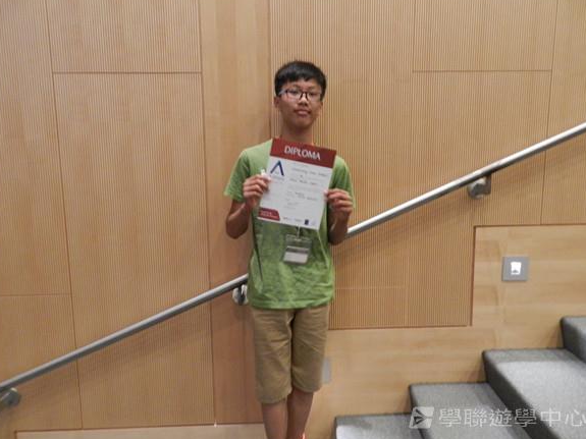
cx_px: 291
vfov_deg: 56.8
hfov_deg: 71.6
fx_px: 406
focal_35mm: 24
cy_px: 217
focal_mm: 4
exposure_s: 1/8
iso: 800
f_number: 3.4
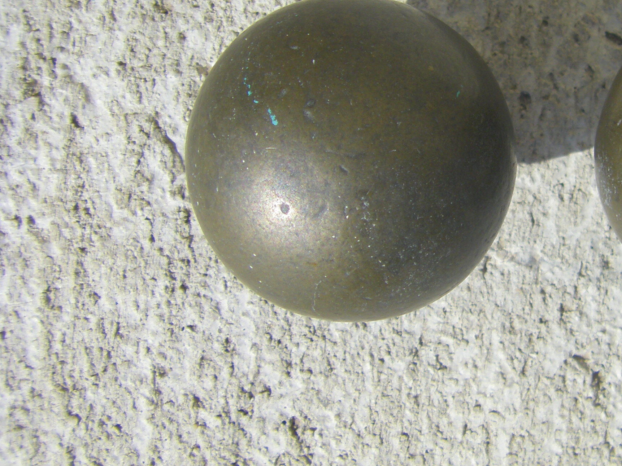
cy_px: 162
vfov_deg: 20.4
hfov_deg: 26.2
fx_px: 1294
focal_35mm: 72
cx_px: 549
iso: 64
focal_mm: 6.3
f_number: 7
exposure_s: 1/200
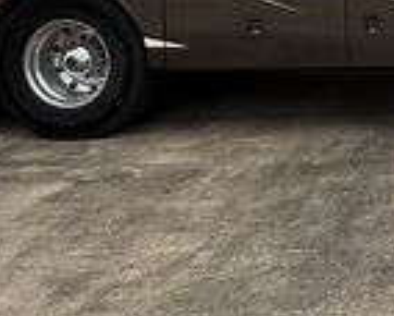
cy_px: -83
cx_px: 566
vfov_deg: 18.7
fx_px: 899
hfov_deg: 21.4
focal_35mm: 77
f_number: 2.2
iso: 64
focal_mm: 2.22
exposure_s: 1/1312
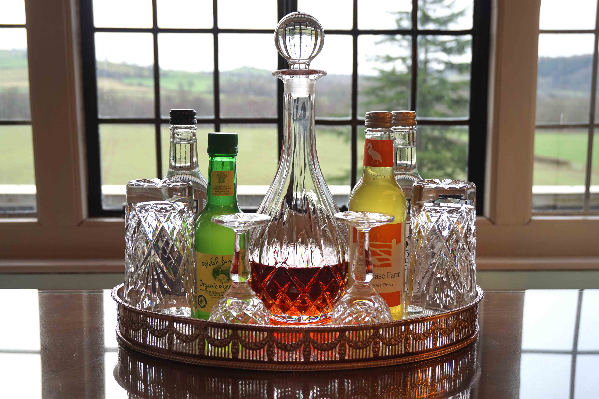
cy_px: 200
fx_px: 624
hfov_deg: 51.3
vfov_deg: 35.5
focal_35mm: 38
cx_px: 300
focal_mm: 25
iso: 125
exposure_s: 1/60
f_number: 4.5
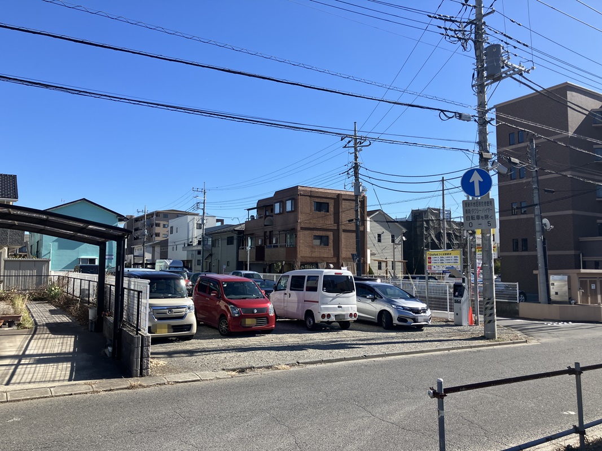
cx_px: 301
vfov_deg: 49.7
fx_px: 487
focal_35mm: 28
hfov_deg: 63.4
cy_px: 226
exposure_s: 1/1736
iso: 32
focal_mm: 3.99
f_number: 1.8
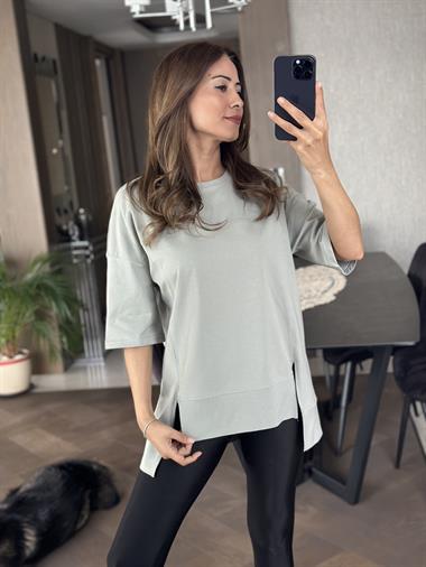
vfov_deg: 39.6
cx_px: 213
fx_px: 787
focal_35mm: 48
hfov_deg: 30.3
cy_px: 284
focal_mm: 6.86
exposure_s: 1/42
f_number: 1.78
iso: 400
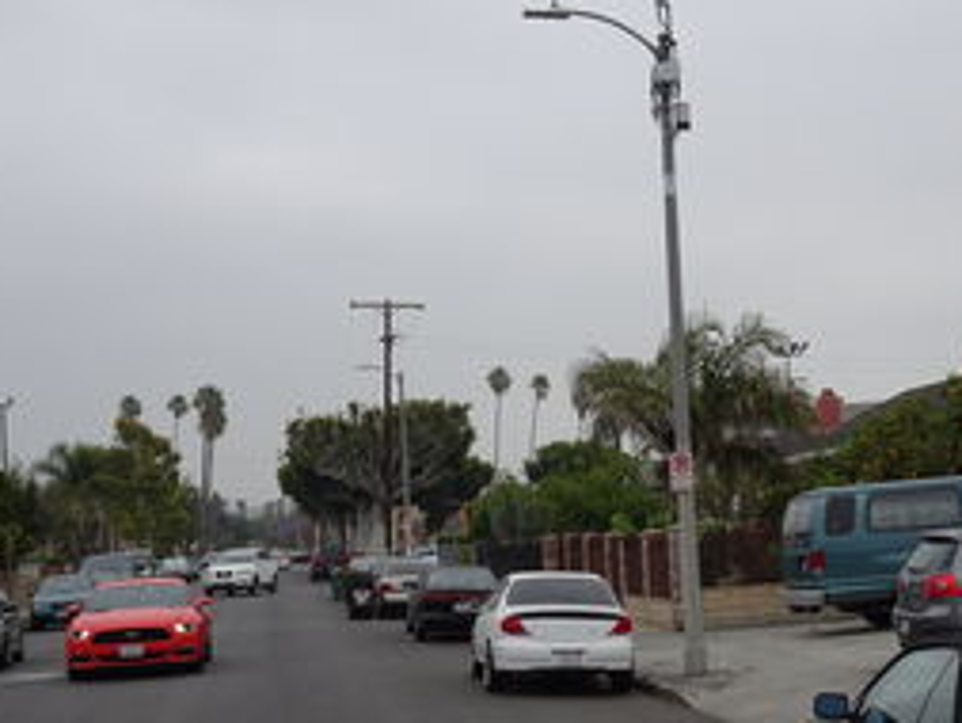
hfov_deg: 28.3
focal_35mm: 68
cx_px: 673
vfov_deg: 21.6
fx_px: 1891
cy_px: 381
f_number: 4
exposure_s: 1/250
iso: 80
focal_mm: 7.3
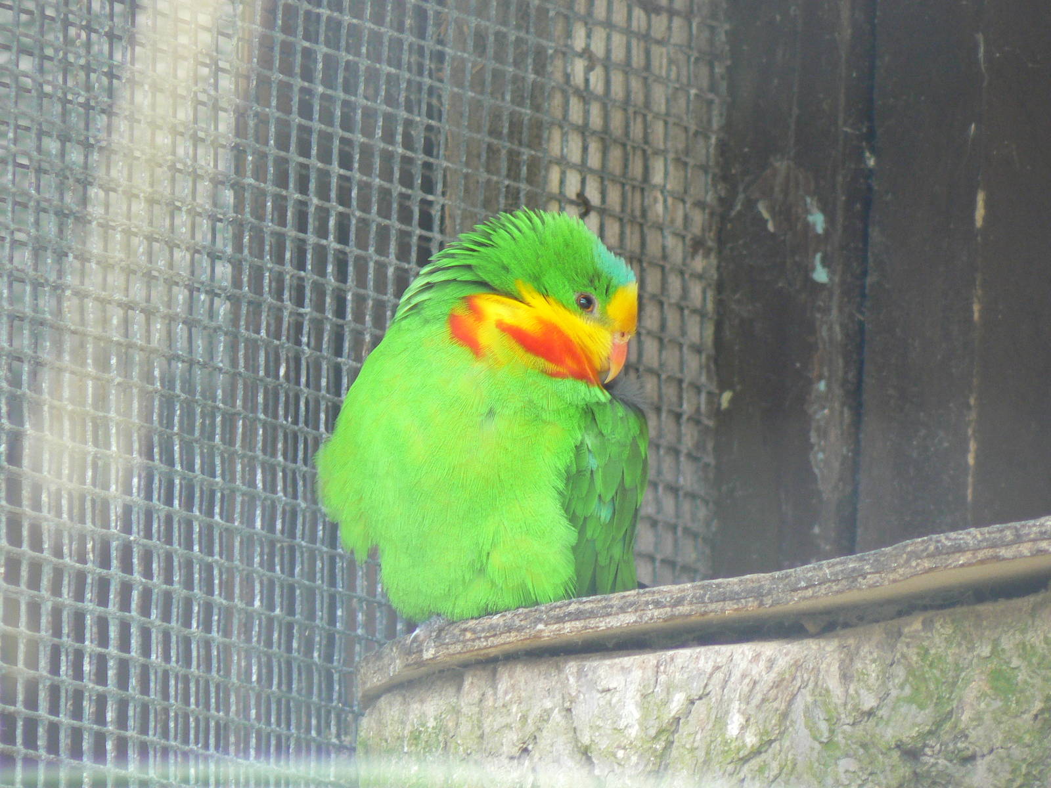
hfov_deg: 4.6
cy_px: 394
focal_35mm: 432
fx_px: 13116
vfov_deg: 3.4
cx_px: 526
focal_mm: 72
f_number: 3.3
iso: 125
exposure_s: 1/30
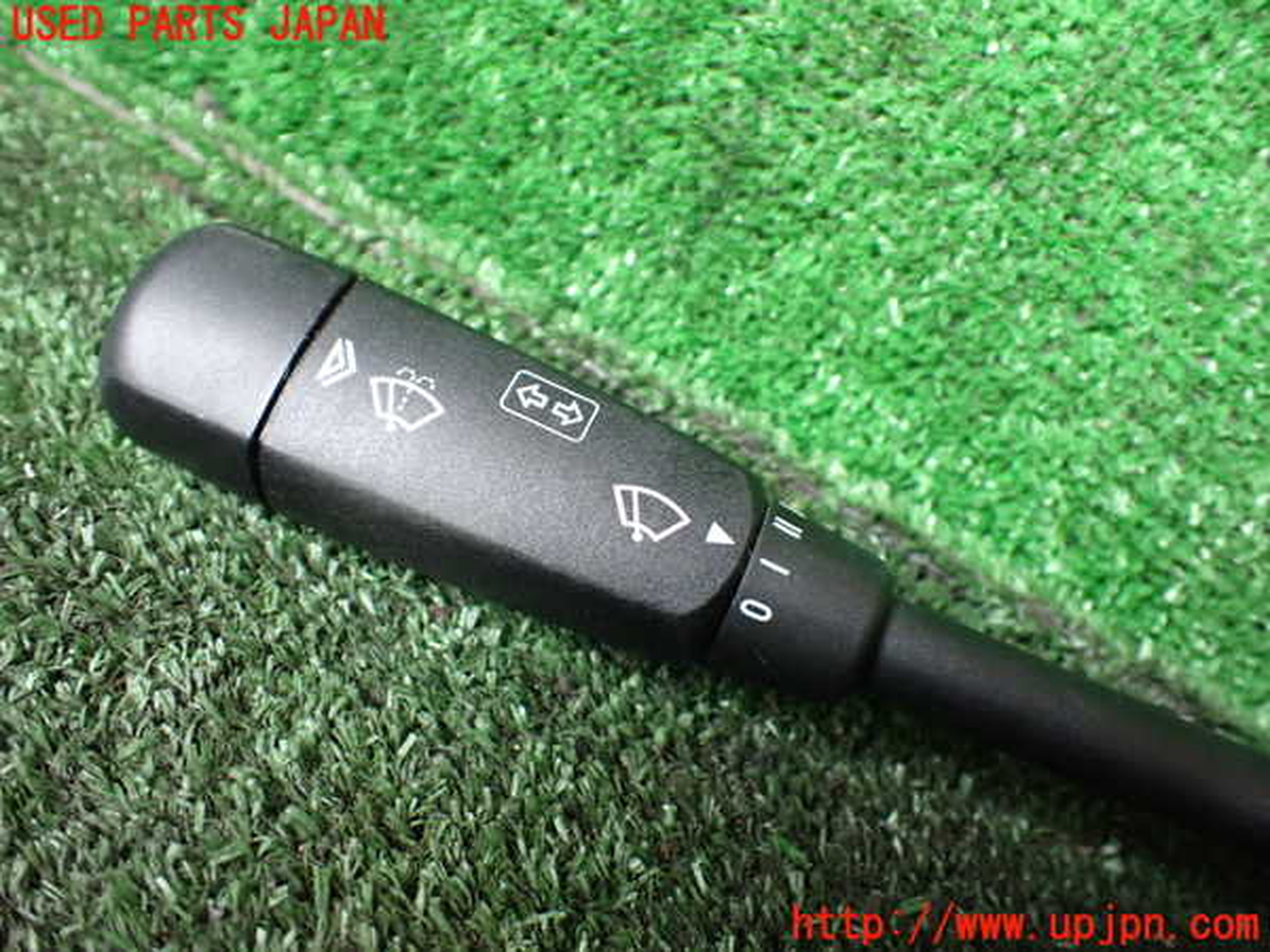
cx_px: 635
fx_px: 1101
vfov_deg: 46.8
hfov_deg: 60.0
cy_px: 476
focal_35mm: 30
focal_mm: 5.4
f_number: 2.3
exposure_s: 1/60
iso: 800
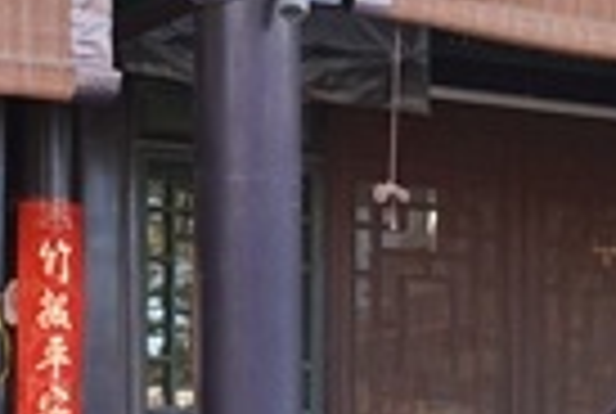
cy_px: 432
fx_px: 2521
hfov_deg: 13.9
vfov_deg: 9.3
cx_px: 400
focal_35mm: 147
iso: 400
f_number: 4
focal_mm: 31
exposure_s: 1/160
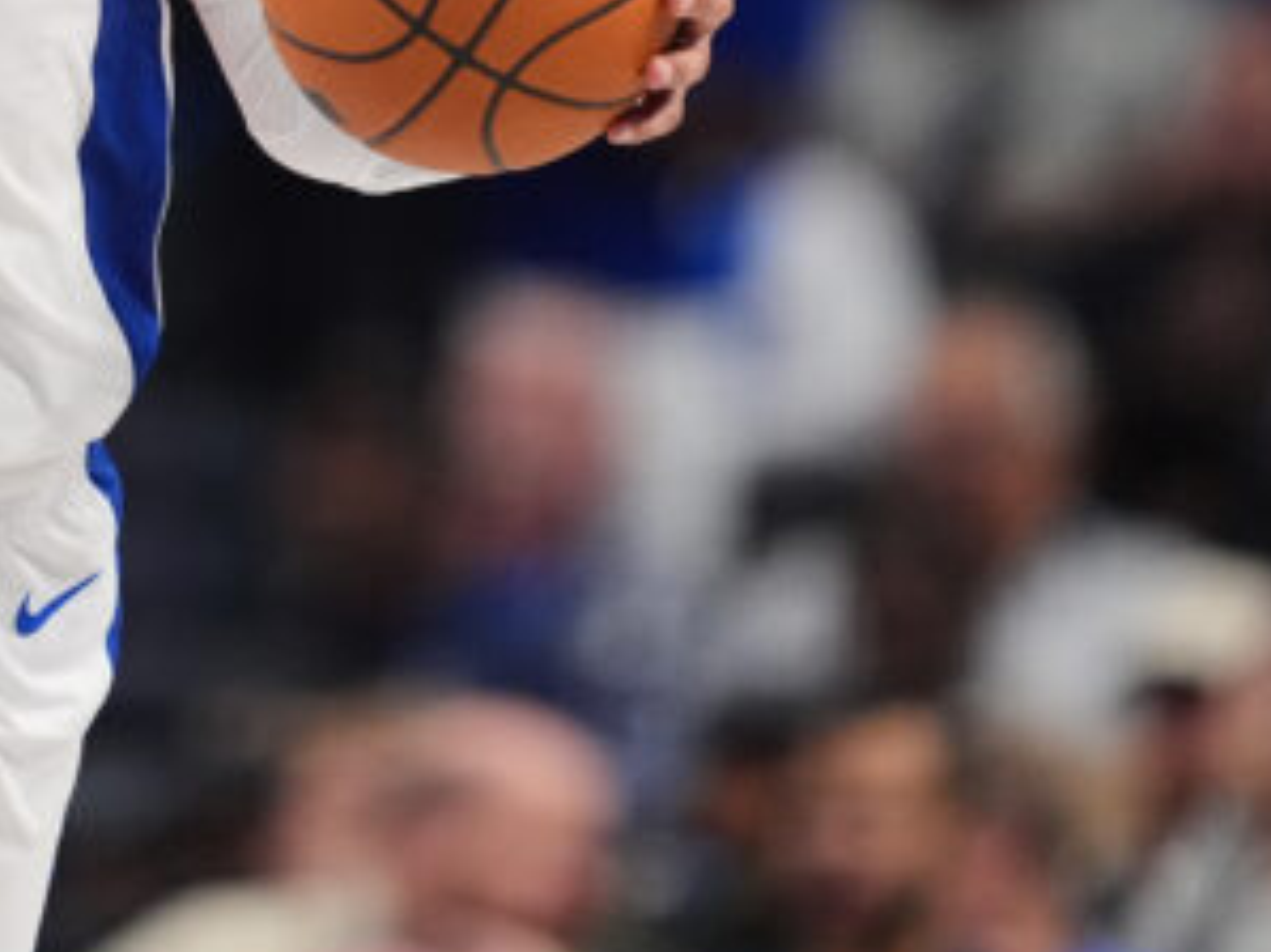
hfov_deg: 2.1
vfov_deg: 1.5
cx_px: -43
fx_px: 35418
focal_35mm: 965
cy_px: -98
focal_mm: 400
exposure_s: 1/2000
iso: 4000
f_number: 2.8
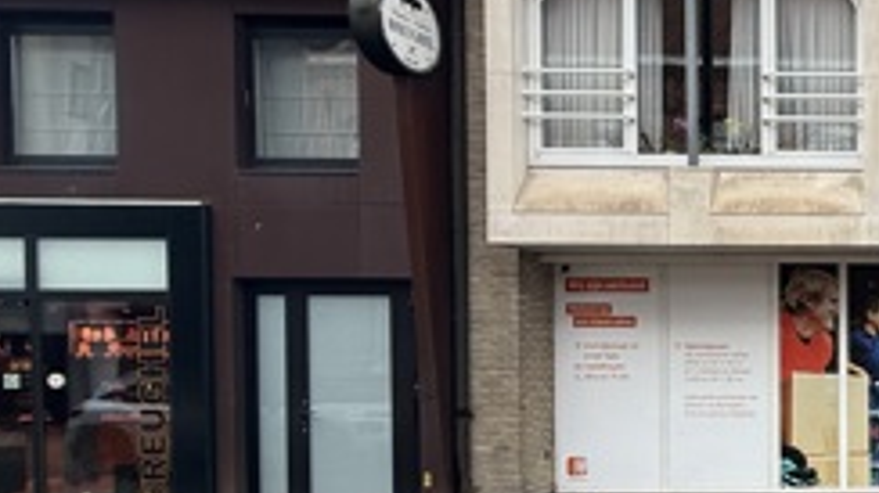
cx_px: 1128
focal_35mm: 40
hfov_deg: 35.5
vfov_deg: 29.1
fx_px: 932
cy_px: 378
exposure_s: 1/209
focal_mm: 2.22
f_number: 2.2
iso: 50
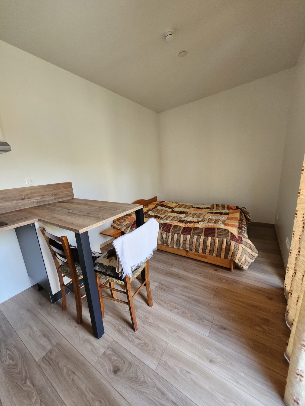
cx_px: 152
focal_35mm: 13
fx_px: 153
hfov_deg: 89.9
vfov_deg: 106.2
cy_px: 203
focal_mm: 1.74
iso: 250
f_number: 2.2
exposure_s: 1/50
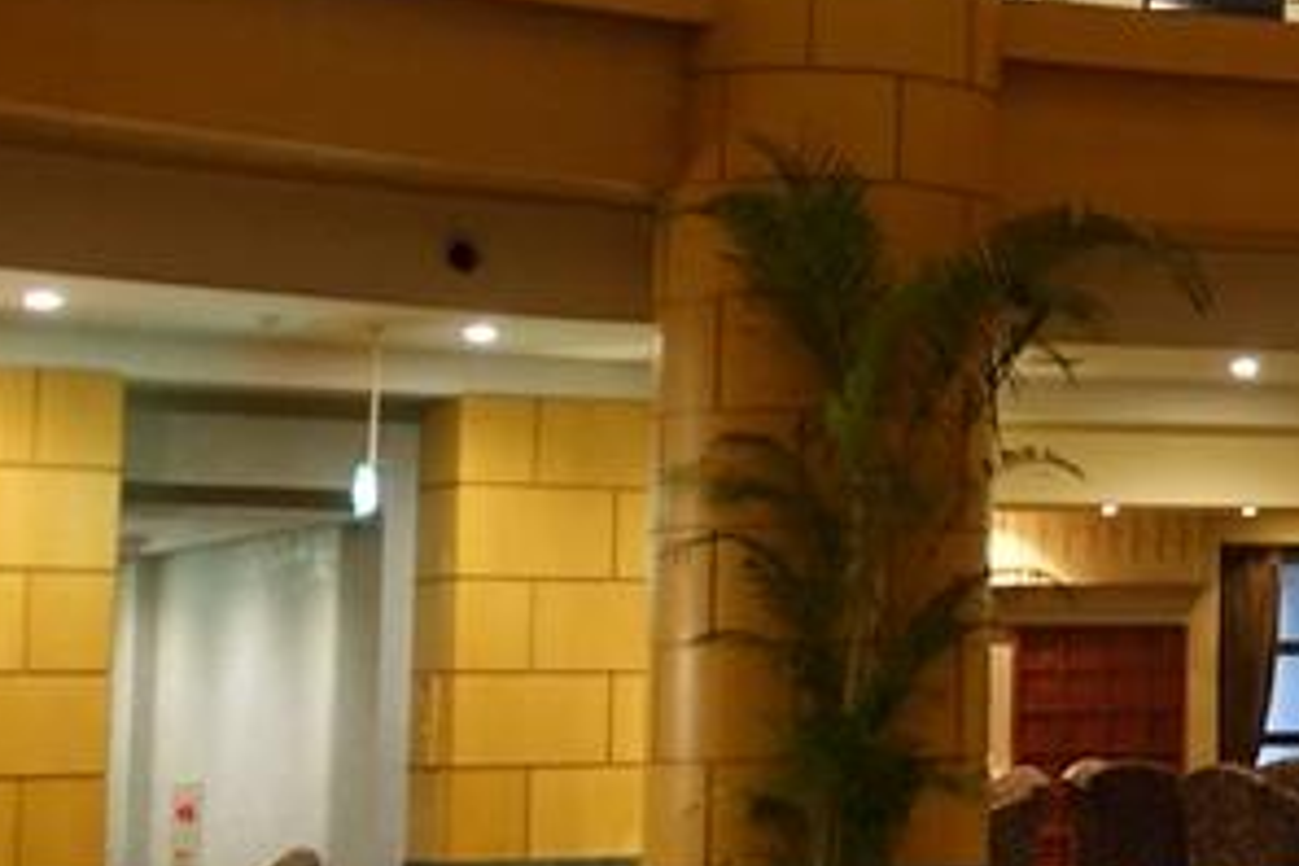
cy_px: 354
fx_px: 3500
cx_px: 1994
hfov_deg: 18.4
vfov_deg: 14.1
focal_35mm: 97
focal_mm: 8.8
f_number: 1.8
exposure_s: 1/13
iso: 800
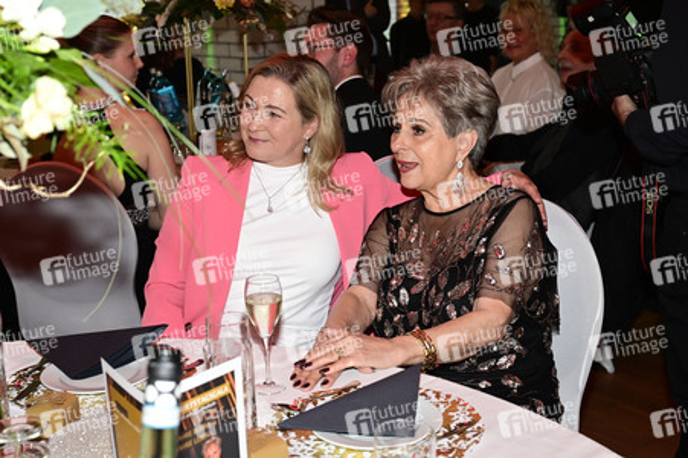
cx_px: 344
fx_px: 840
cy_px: 229
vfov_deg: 30.5
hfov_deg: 44.5
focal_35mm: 44
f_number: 5.6
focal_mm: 44
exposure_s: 1/200
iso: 3200
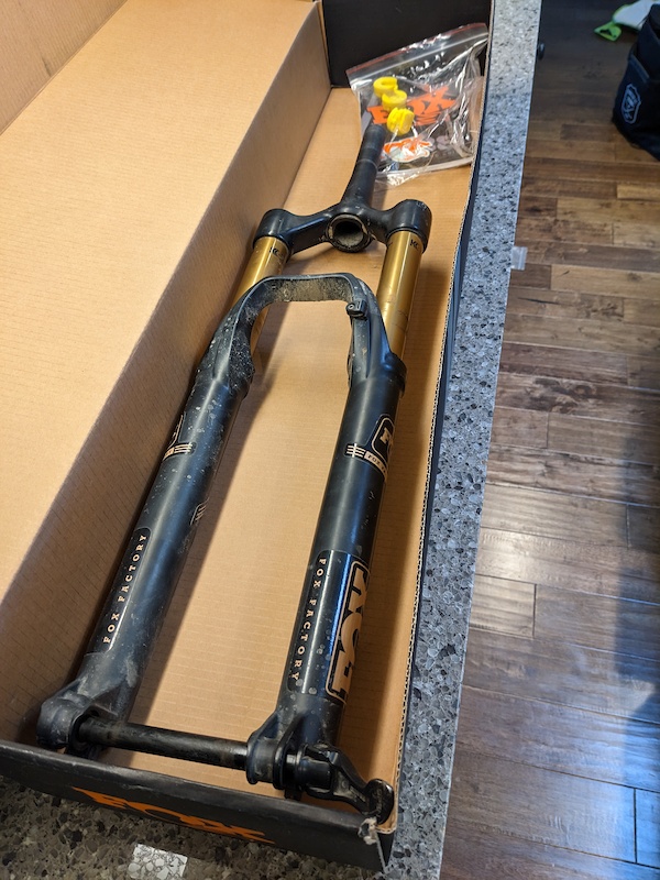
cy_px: 440
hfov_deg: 51.4
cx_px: 330
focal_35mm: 27
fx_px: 686
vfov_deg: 65.3
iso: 78
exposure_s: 1/24
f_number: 1.73
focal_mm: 4.38
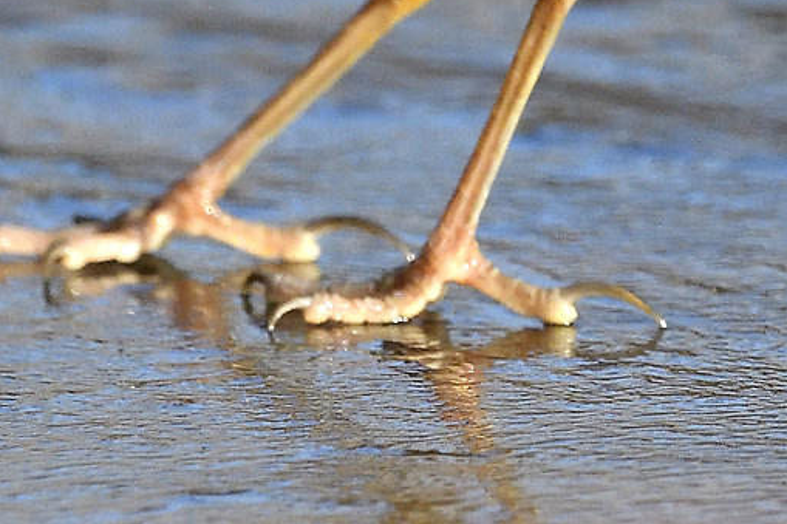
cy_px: 17
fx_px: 68028
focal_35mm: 3113
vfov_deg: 0.4
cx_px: 877
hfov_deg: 0.7
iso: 1600
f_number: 8
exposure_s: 1/2000
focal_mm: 440
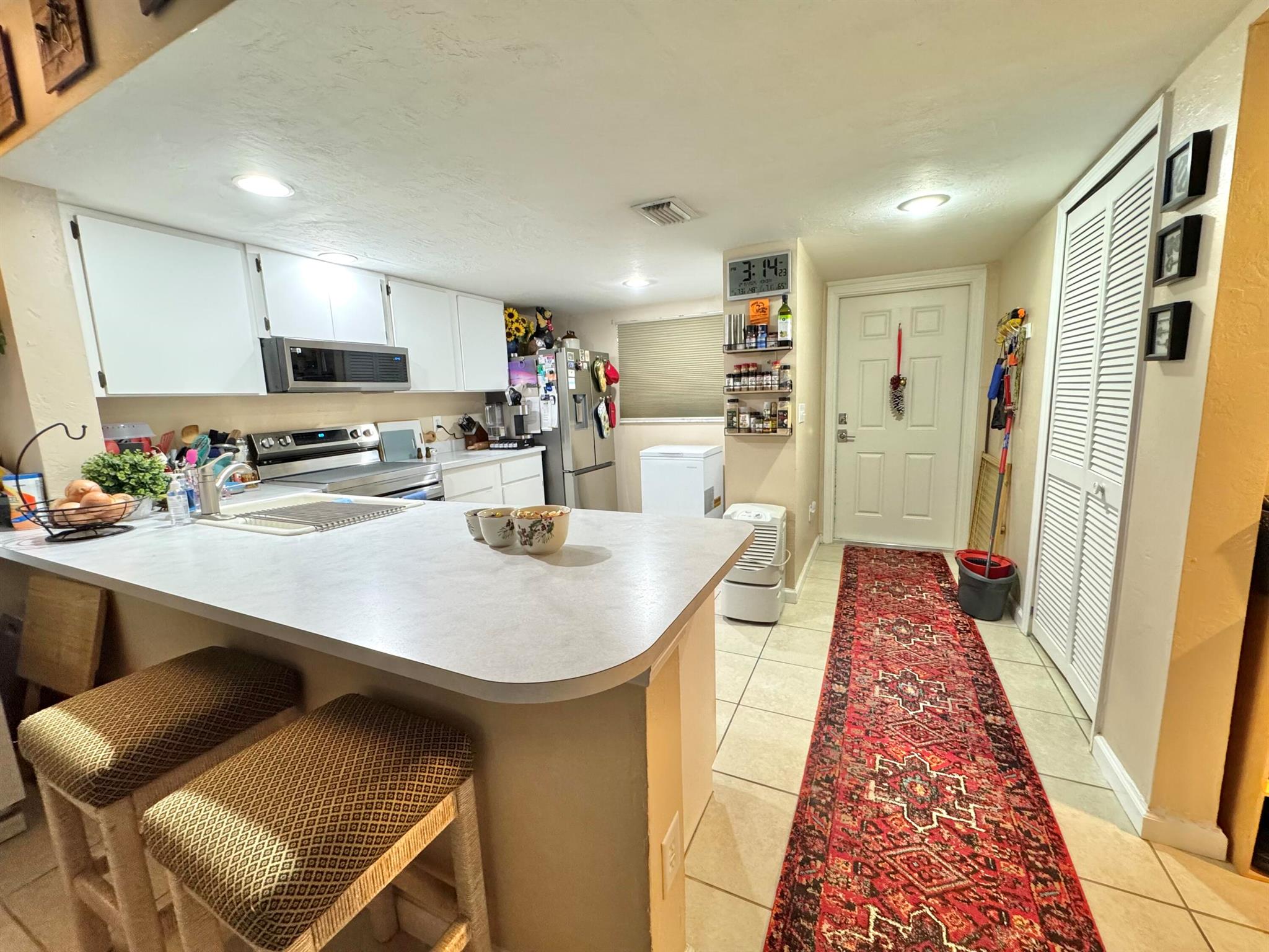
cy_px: 476
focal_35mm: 14
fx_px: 513
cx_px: 634
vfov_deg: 85.7
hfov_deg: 102.1
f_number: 2.2
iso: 320
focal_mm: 2.22
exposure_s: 1/120
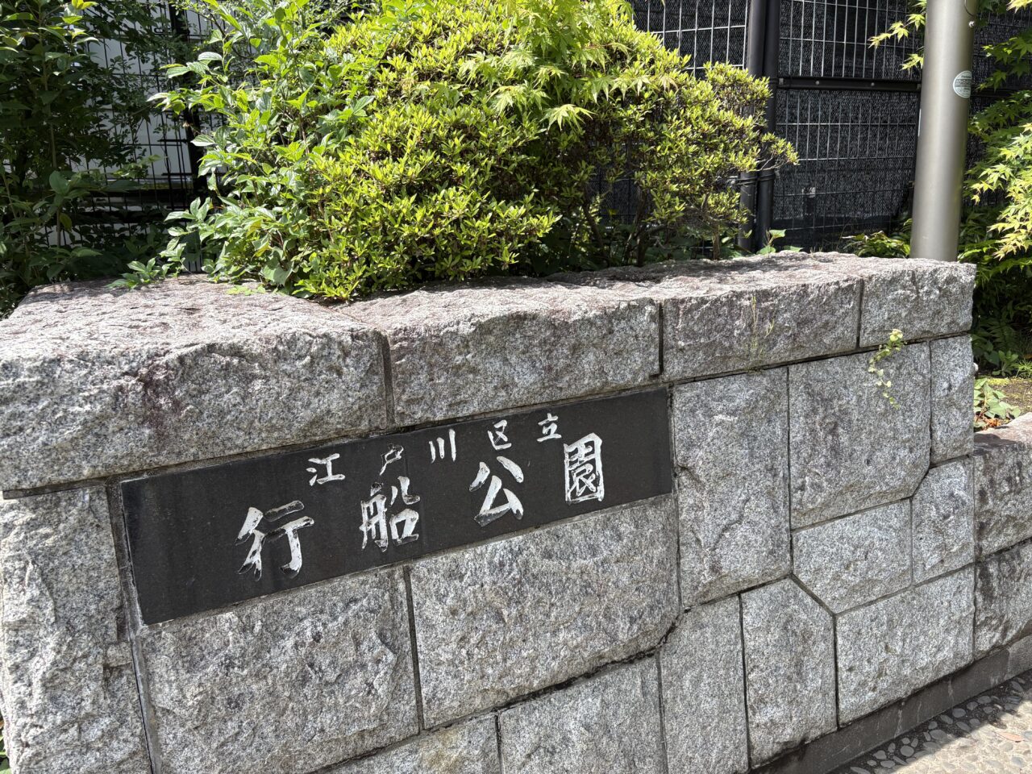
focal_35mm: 26
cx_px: 516
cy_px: 387
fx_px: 775
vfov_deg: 53.1
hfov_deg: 67.3
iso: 50
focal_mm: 5.96
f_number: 1.6
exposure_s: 1/1099
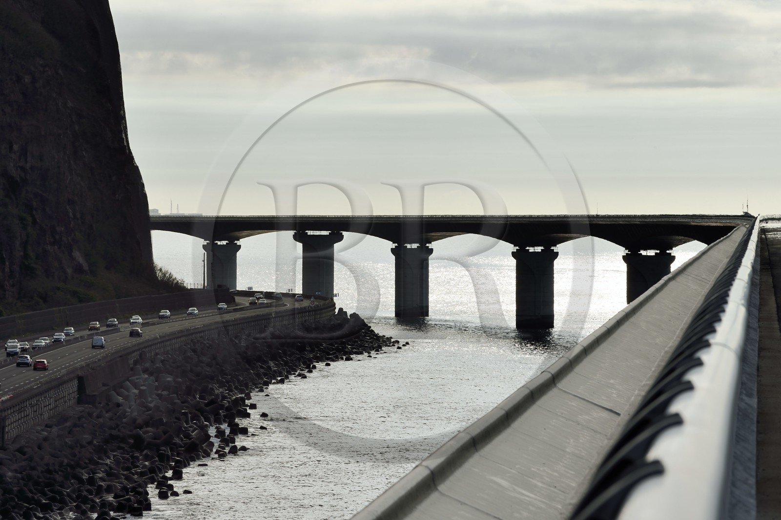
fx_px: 4335
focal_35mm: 200
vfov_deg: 6.9
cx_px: 390
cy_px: 260
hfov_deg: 10.3
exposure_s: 1/400
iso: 200
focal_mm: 200
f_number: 14
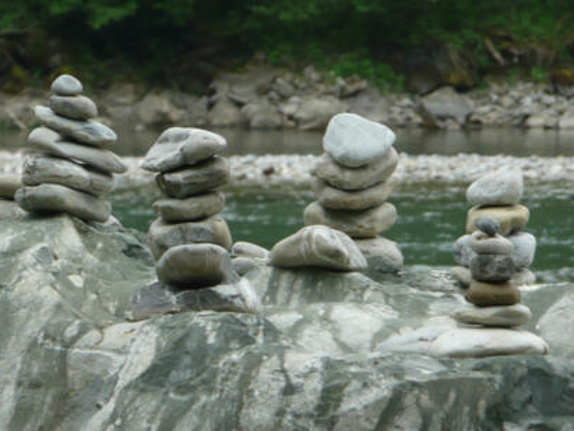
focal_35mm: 340
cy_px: 196
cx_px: 178
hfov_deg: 5.8
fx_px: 5636
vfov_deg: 4.4
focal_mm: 39.1
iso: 100
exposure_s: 1/30
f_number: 4.9
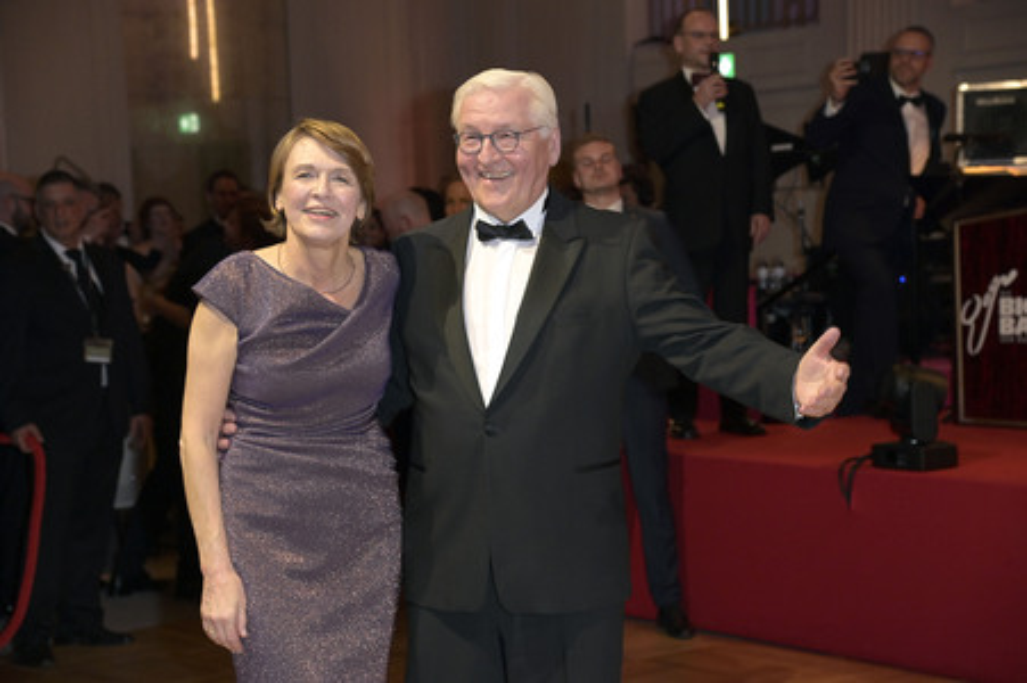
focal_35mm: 75
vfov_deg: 18.2
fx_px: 2138
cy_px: 342
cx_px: 514
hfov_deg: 27.0
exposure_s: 1/250
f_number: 5
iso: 3200
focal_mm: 75
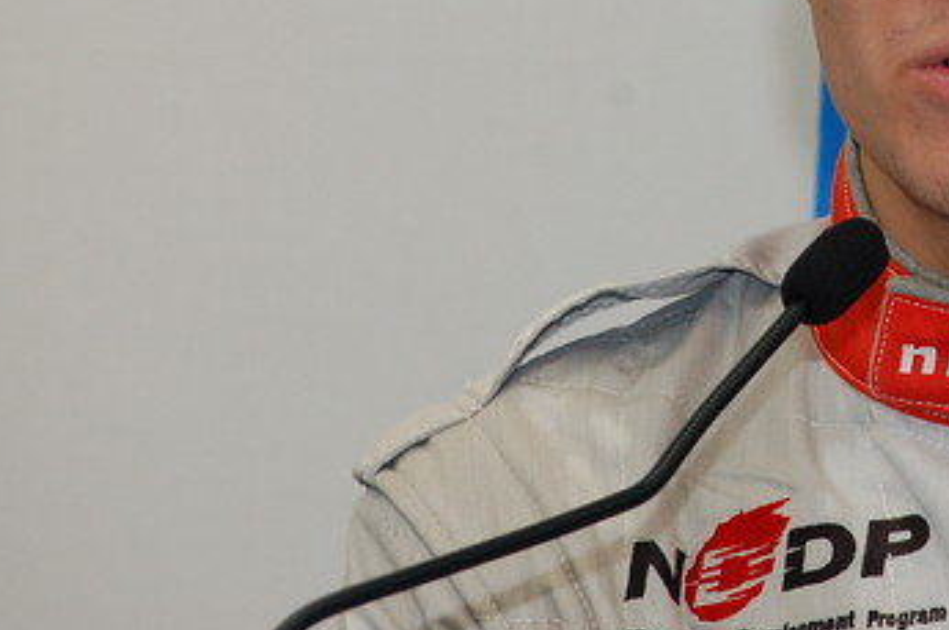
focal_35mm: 455
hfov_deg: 4.5
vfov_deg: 3.0
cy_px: 22
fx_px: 11979
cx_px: 905
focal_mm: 145
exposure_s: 1/90
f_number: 8
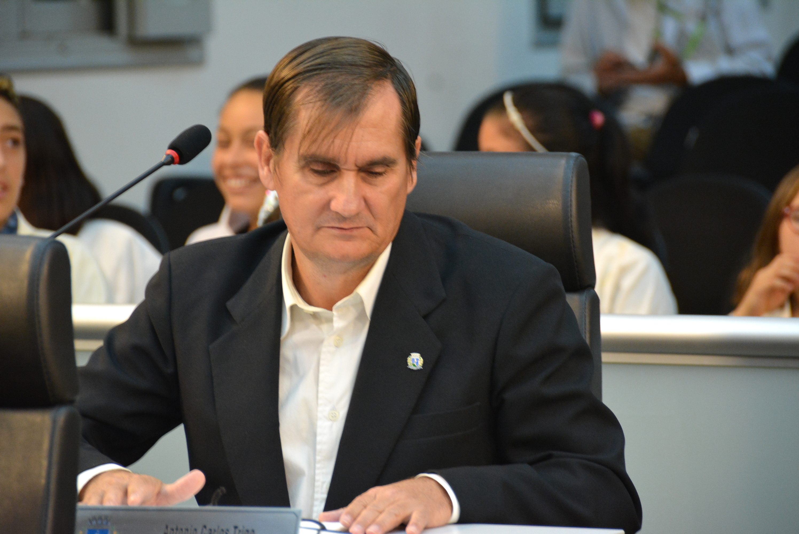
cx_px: 400
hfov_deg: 6.9
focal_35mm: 300
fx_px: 6663
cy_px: 267
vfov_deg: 4.6
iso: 1800
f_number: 5.6
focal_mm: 200
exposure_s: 1/125
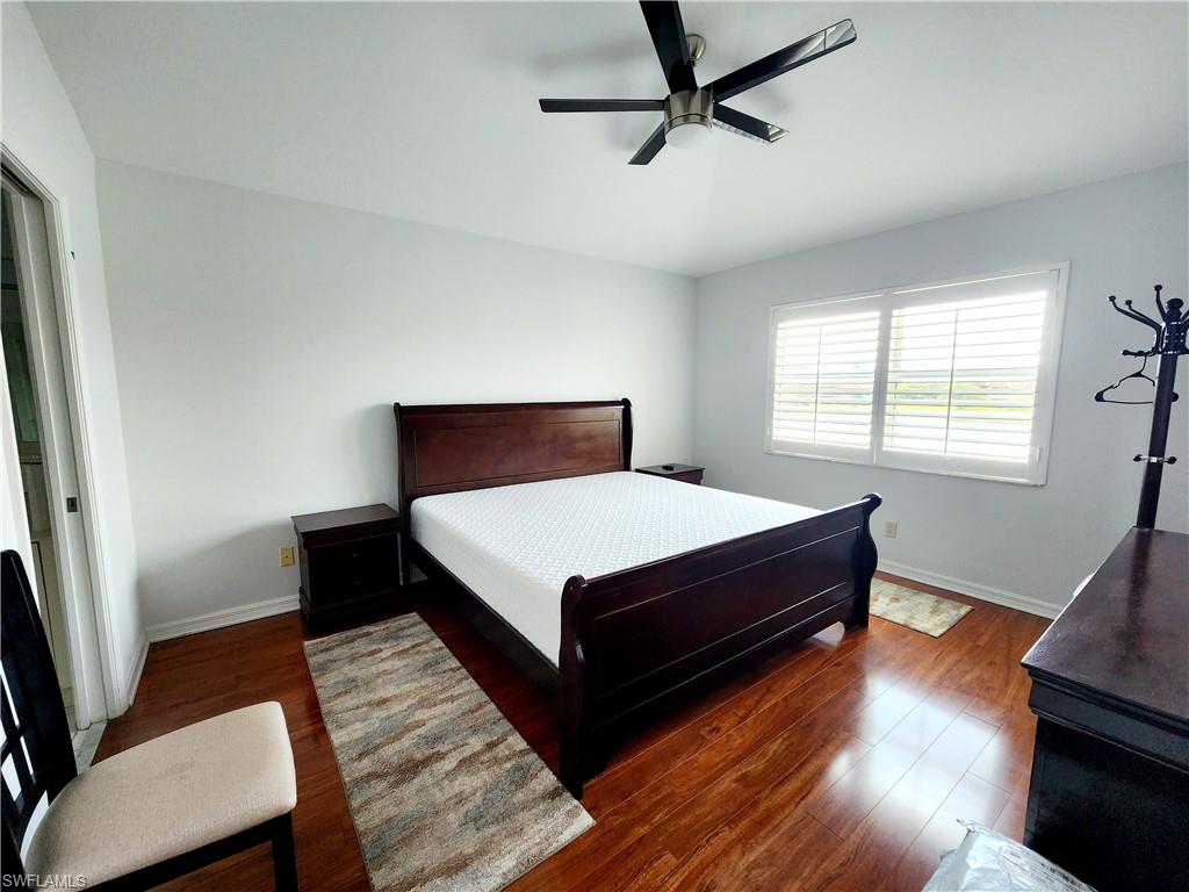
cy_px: 446
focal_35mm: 13
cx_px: 594
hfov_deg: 106.2
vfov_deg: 89.9
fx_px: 447
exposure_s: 1/60.2
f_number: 2.2
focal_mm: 2.2
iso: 160
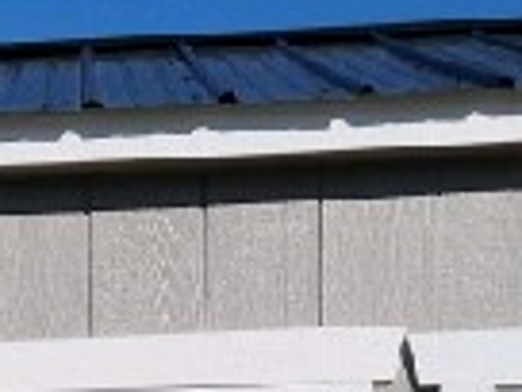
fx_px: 2036
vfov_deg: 10.1
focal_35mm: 135
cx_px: -81
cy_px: 788
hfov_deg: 14.2
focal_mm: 5.4
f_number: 1.8
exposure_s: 1/5000
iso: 20
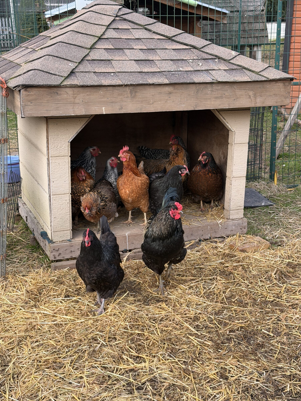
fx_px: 591
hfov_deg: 28.6
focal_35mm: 51
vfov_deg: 37.5
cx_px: 158
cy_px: 205
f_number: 1.78
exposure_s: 1/157
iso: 64
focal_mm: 6.76
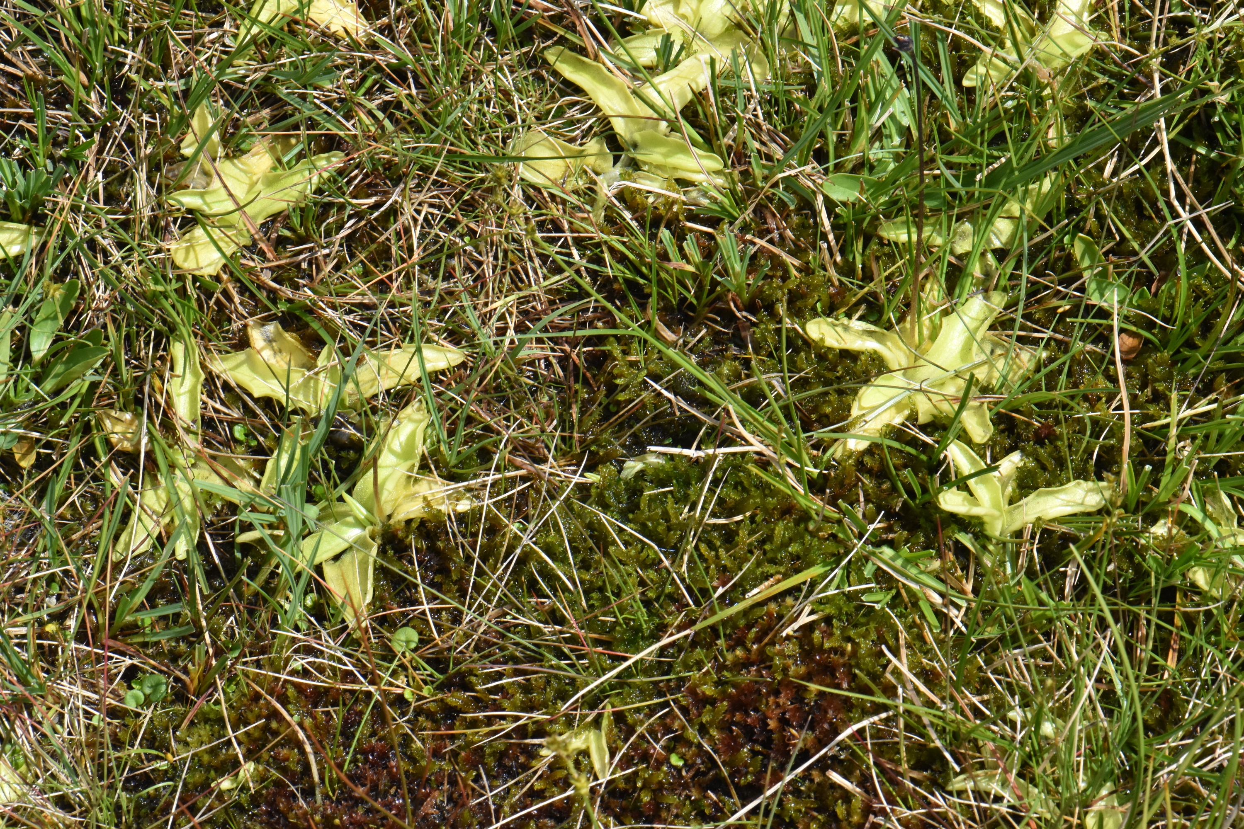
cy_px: 414
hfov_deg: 13.0
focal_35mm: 158
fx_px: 5442
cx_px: 622
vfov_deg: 8.7
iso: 1600
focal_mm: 105
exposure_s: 1/800
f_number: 20
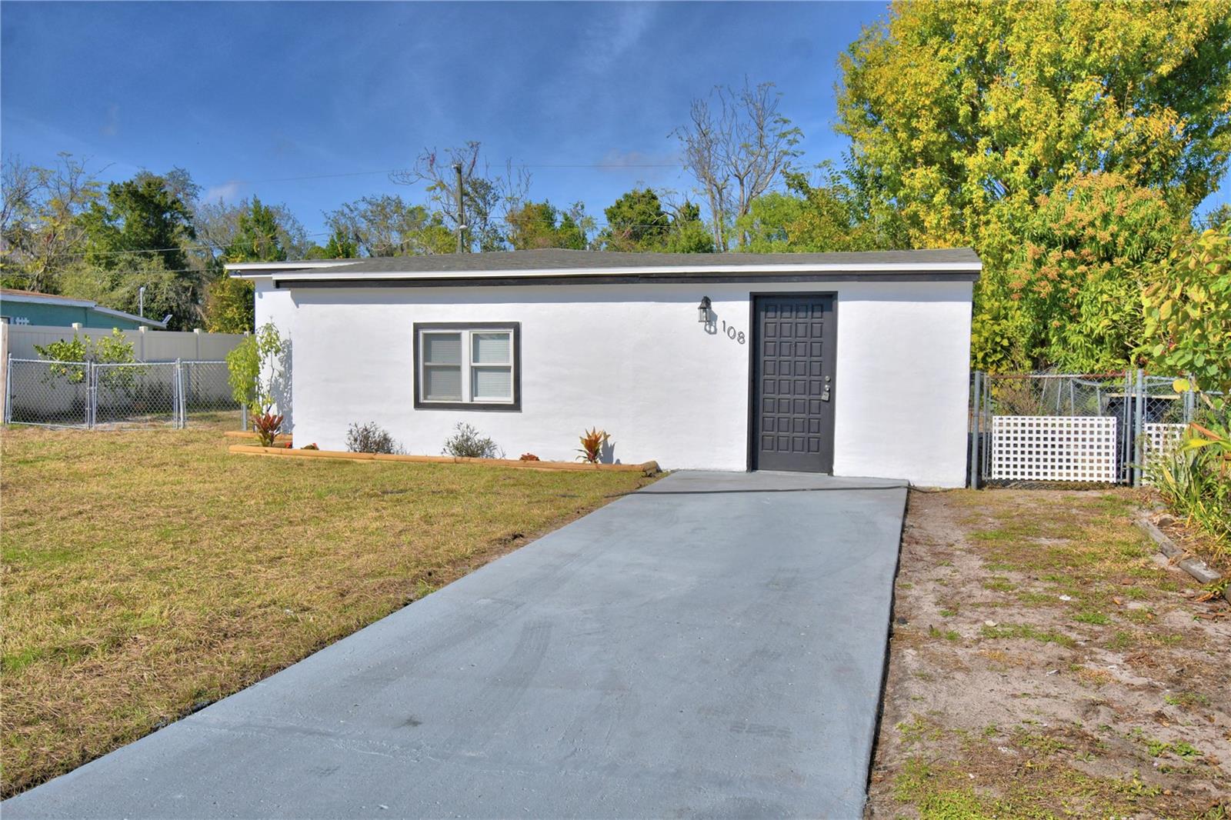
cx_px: 616
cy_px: 410
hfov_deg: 61.9
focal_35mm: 30
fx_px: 1026
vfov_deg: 43.6
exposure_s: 1/1600
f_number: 5.6
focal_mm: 20
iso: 100
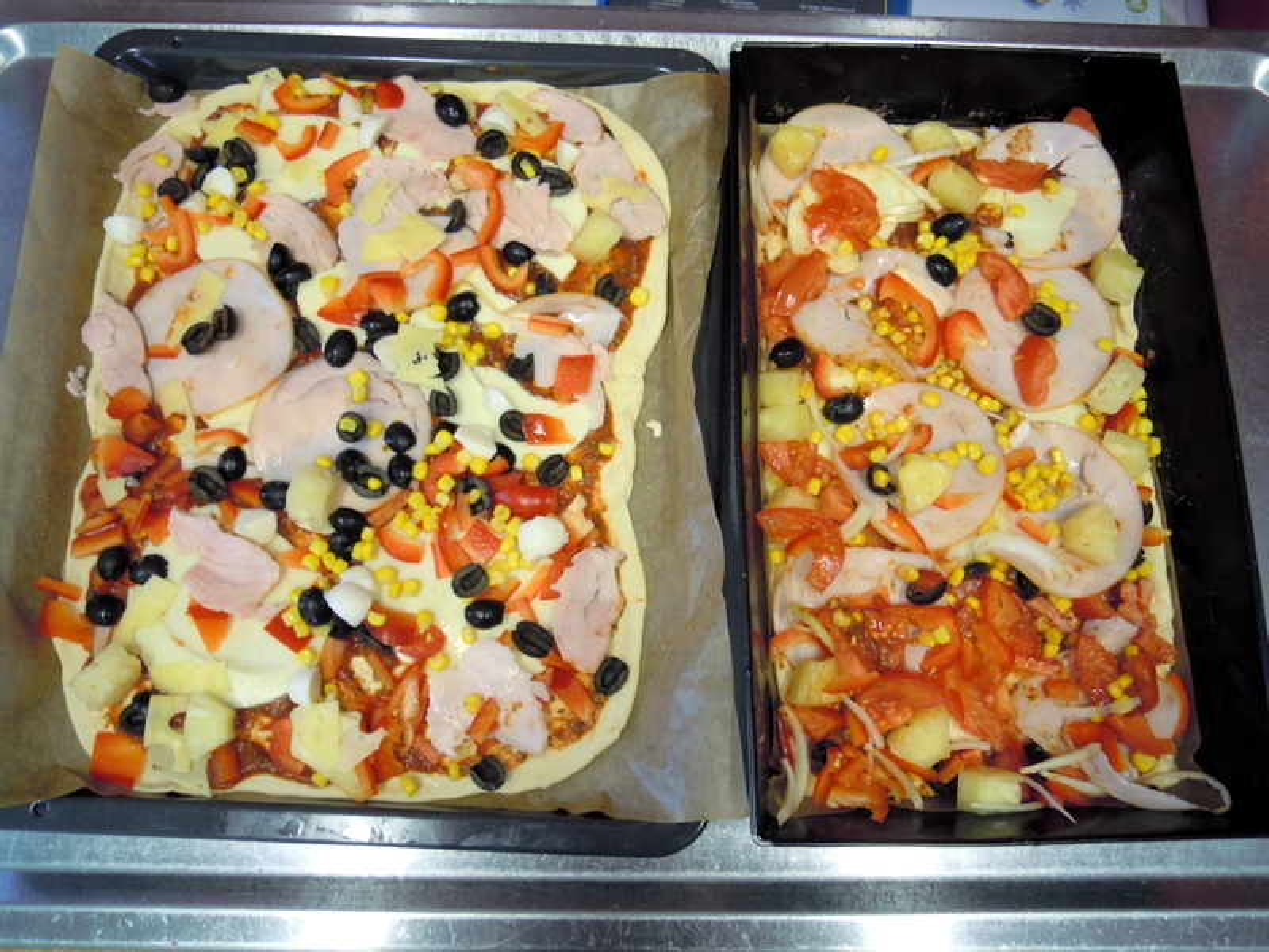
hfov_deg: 63.4
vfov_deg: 49.7
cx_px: 634
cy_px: 476
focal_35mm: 28
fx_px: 1026
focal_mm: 5
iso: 100
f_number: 2.7
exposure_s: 1/30
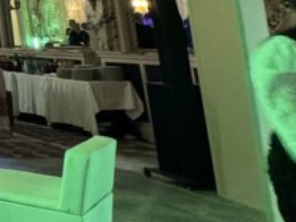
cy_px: -46
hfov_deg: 17.7
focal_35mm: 64
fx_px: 547
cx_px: -332
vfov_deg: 21.3
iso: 500
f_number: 2.2
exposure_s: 1/49
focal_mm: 2.22
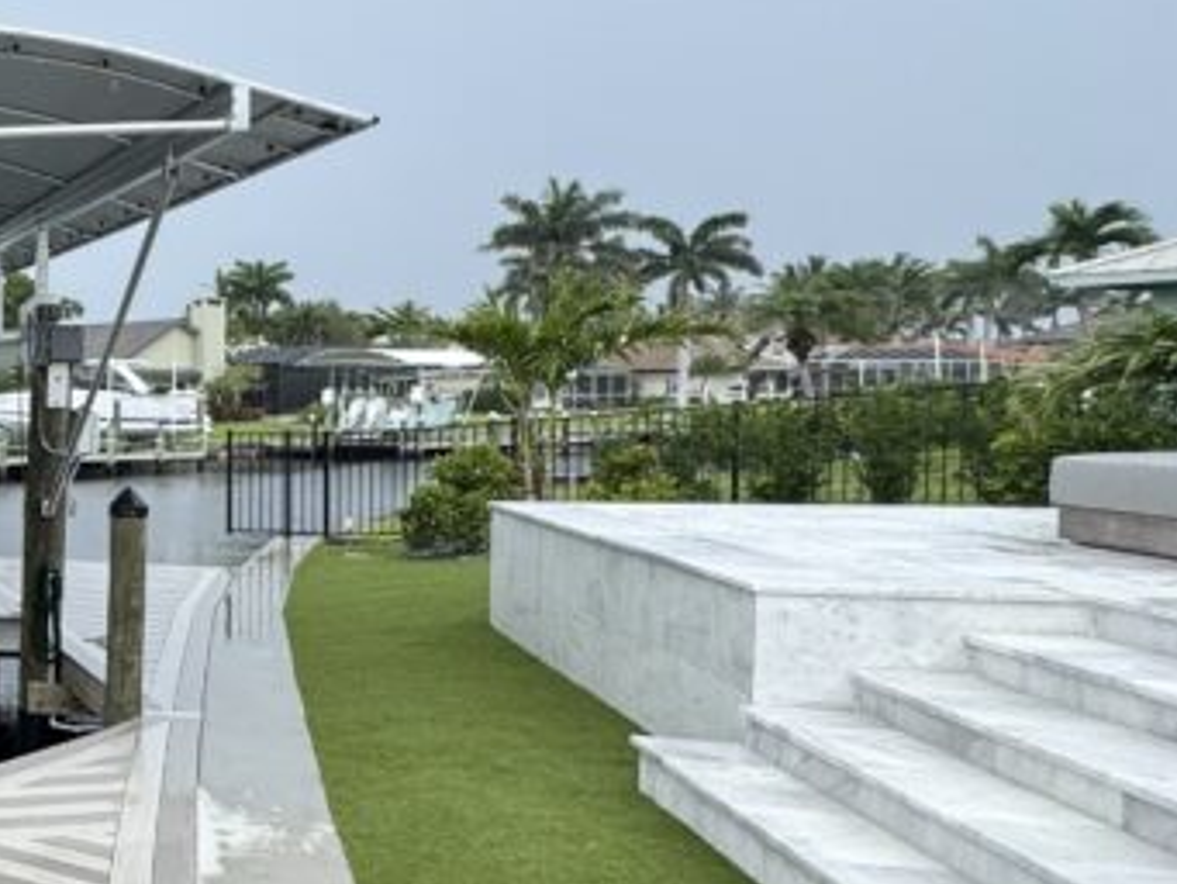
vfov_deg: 34.4
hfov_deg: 30.2
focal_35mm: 42
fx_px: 1429
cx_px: -504
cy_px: 473
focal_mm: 2.22
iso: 50
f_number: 2.2
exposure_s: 1/734
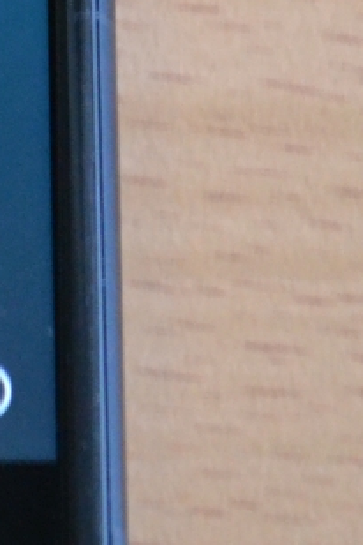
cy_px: -369
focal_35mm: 428
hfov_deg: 3.2
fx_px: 6467
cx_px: -369
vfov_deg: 4.8
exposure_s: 1/60
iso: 2500
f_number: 5.6
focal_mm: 55
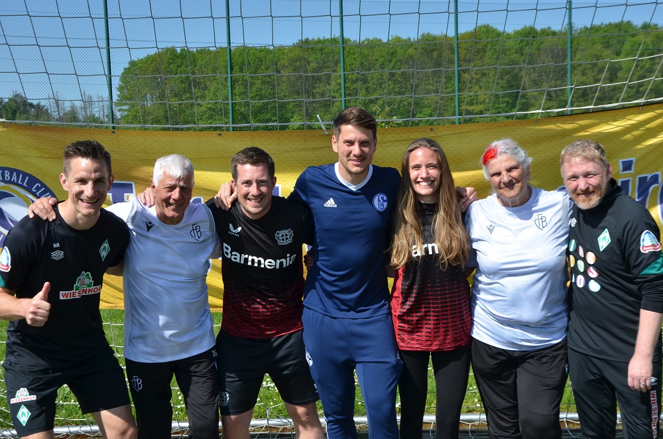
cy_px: 220
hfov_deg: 39.0
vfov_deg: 26.4
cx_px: 332
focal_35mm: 51
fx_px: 937
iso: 100
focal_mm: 34
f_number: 9
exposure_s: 1/320
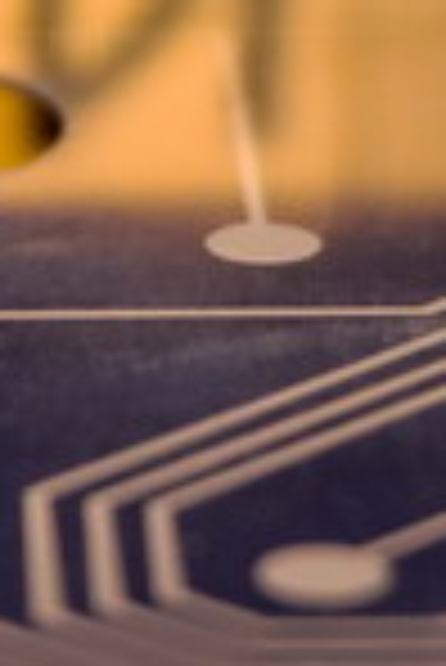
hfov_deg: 6.3
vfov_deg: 9.4
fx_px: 4023
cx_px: 475
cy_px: -94
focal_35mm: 217
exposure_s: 1/60
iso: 500
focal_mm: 28.2
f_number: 4.5
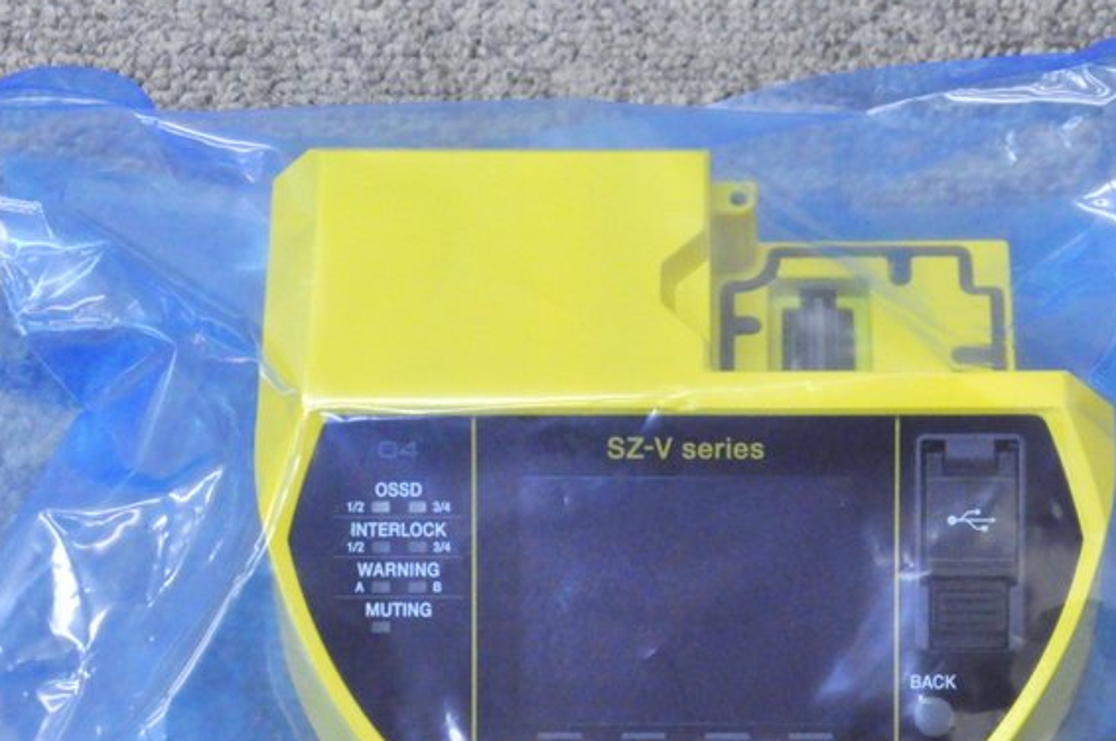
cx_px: 700
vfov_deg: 11.0
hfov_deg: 16.5
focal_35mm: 124
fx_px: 3840
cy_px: 505
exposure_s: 1/100
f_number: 10
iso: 3200
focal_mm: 52
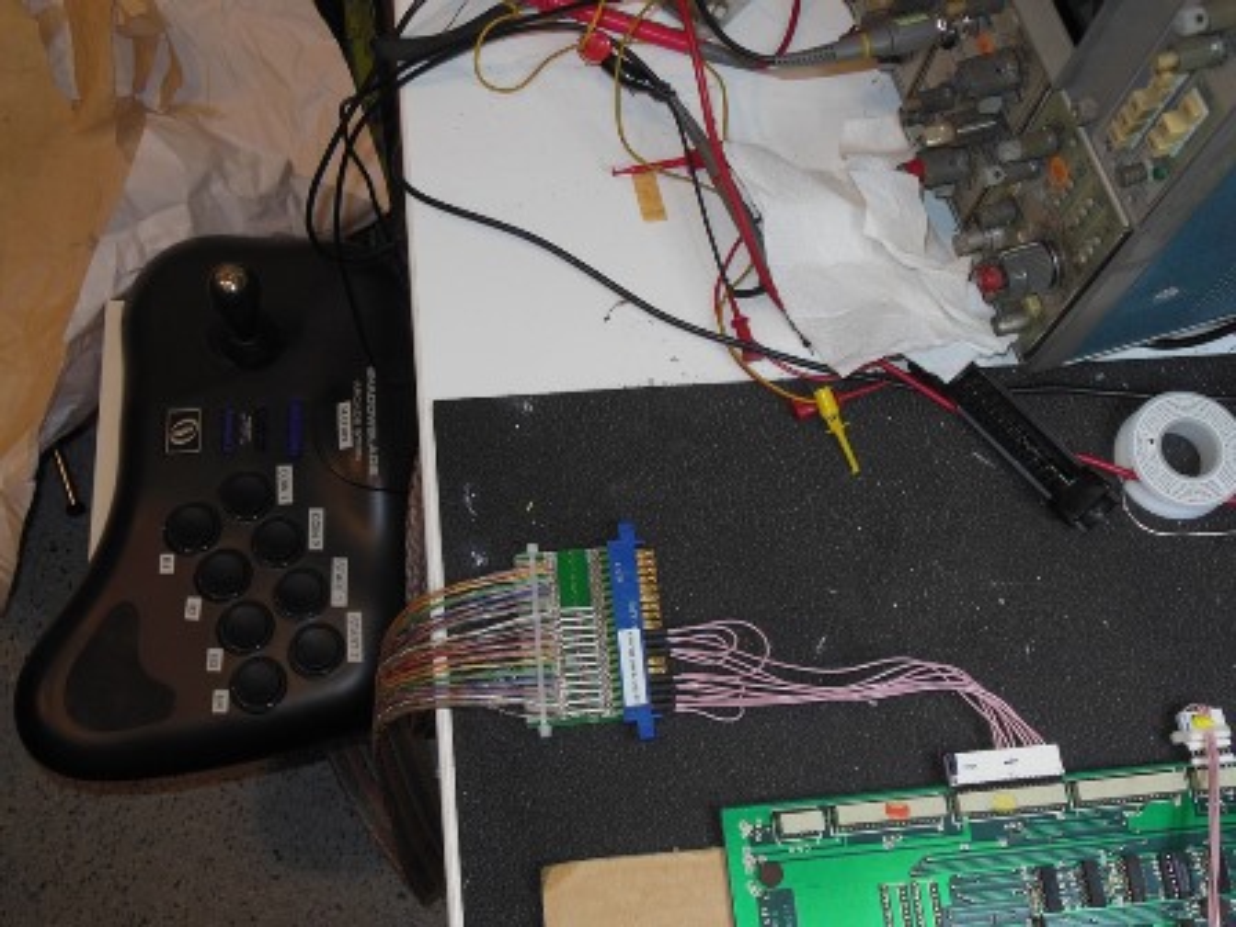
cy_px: 464
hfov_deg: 43.9
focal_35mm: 43
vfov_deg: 33.6
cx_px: 618
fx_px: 1535
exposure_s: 1/30
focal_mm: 7.7
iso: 125
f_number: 3.8
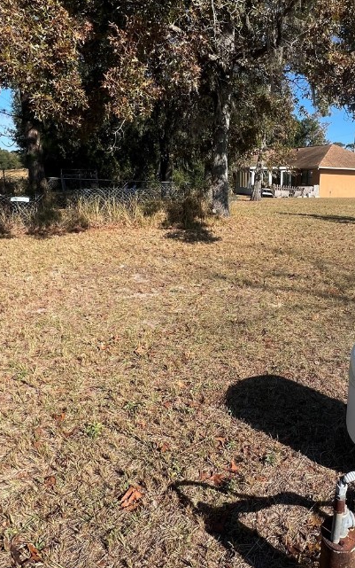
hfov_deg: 51.9
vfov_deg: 79.6
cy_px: 268
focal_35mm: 22
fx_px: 340
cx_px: 279
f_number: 1.8
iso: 32
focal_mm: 1.57
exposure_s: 1/1376
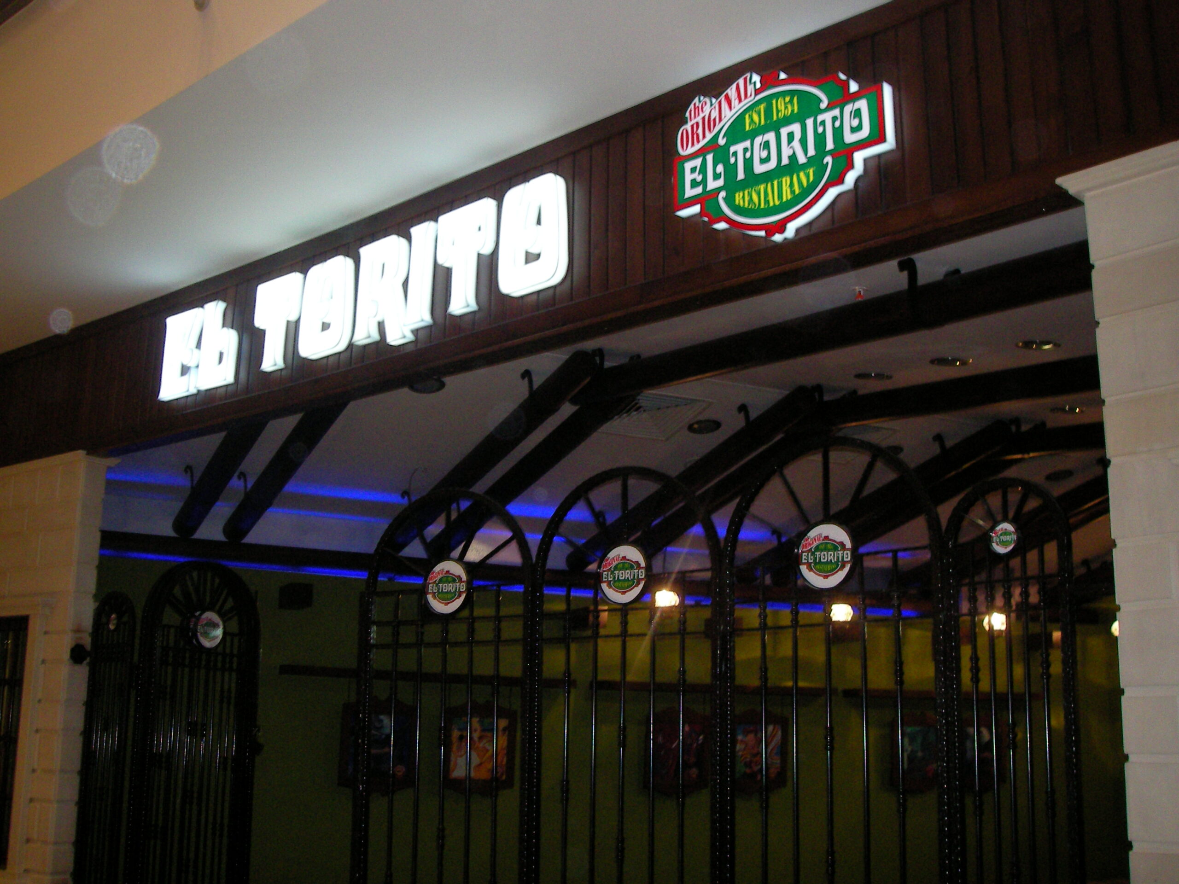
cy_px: 442
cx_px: 590
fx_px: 1294
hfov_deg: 49.0
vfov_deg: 37.7
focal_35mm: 38
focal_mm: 6.3
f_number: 3.3
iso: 200
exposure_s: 1/30
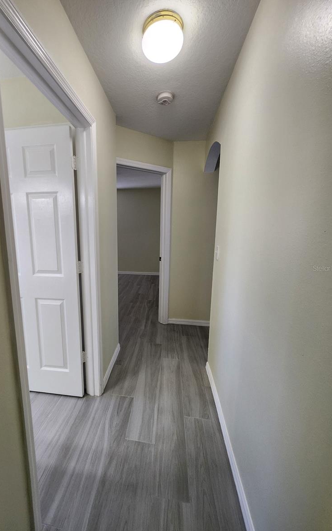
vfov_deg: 105.3
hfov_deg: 78.2
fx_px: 203
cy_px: 268
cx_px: 142
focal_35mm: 14
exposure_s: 1/60
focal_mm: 1.74
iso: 100
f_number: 2.2
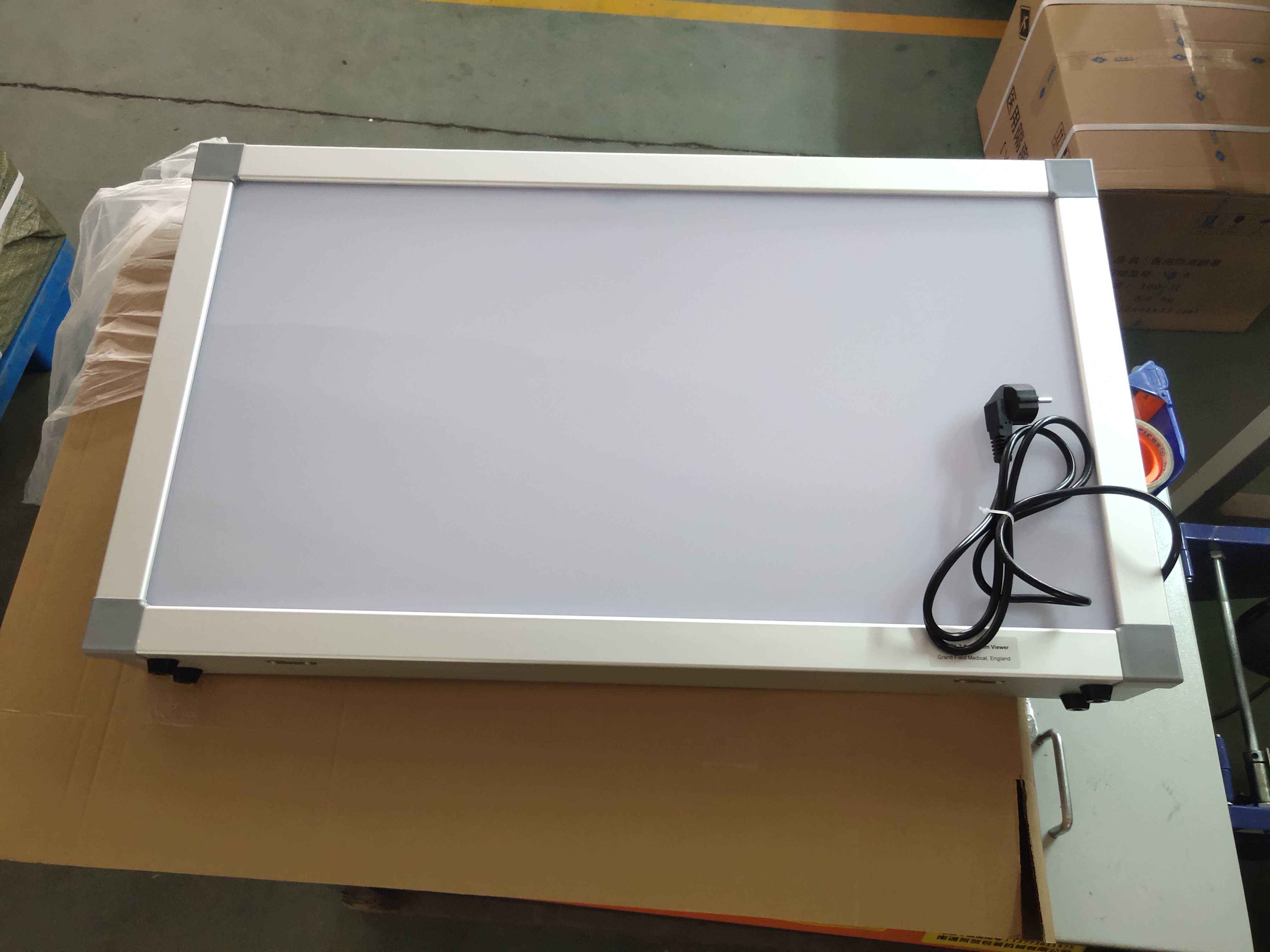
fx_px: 1064
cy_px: 476
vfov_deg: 48.2
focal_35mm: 29
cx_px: 635
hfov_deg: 61.7
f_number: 1.8
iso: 429
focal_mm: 4.27
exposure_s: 1/50
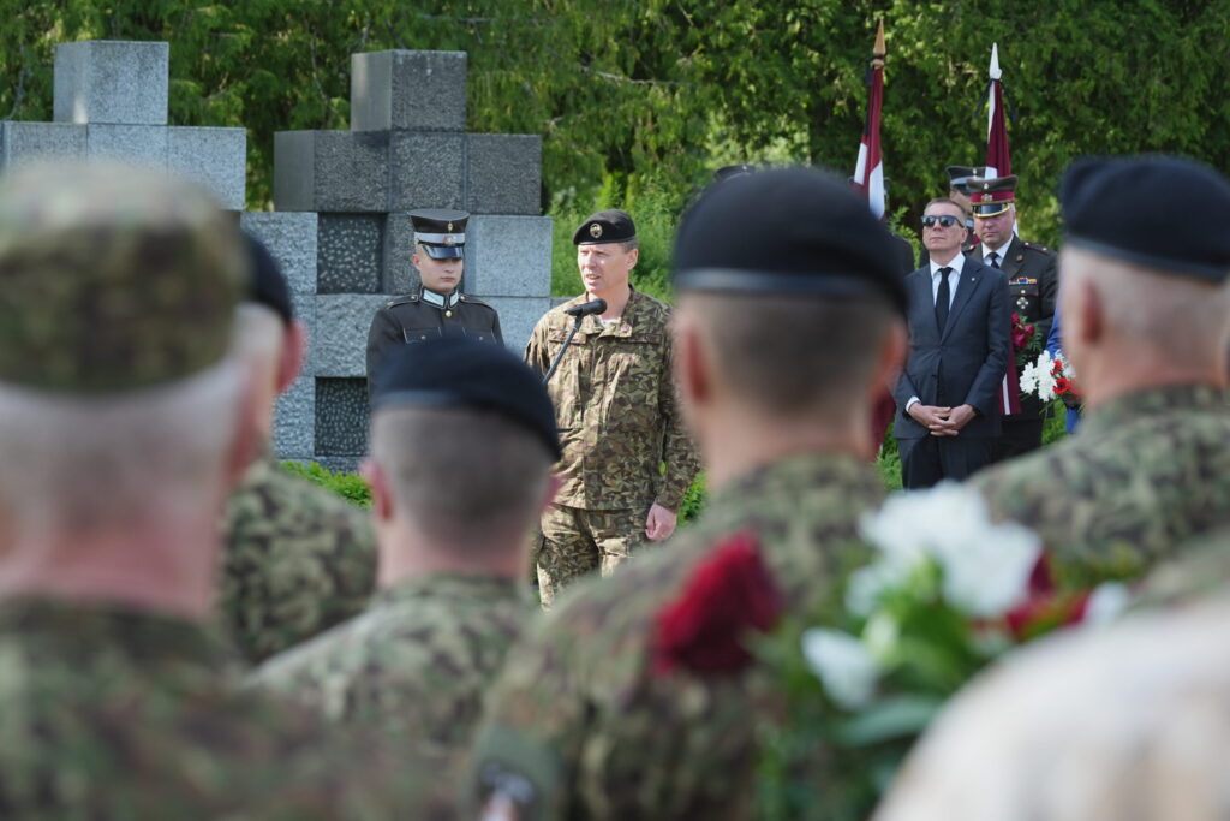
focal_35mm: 164
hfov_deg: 12.5
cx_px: 615
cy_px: 410
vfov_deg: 8.4
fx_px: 5604
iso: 800
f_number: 8
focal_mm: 164
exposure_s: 1/400
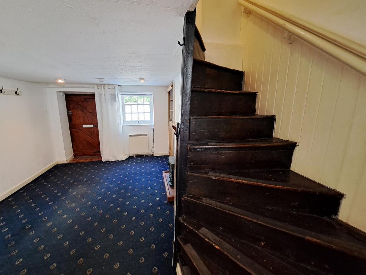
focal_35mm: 13
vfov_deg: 89.9
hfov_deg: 106.2
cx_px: 183
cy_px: 138
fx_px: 137
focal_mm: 1.74
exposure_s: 1/50
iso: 250
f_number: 2.2
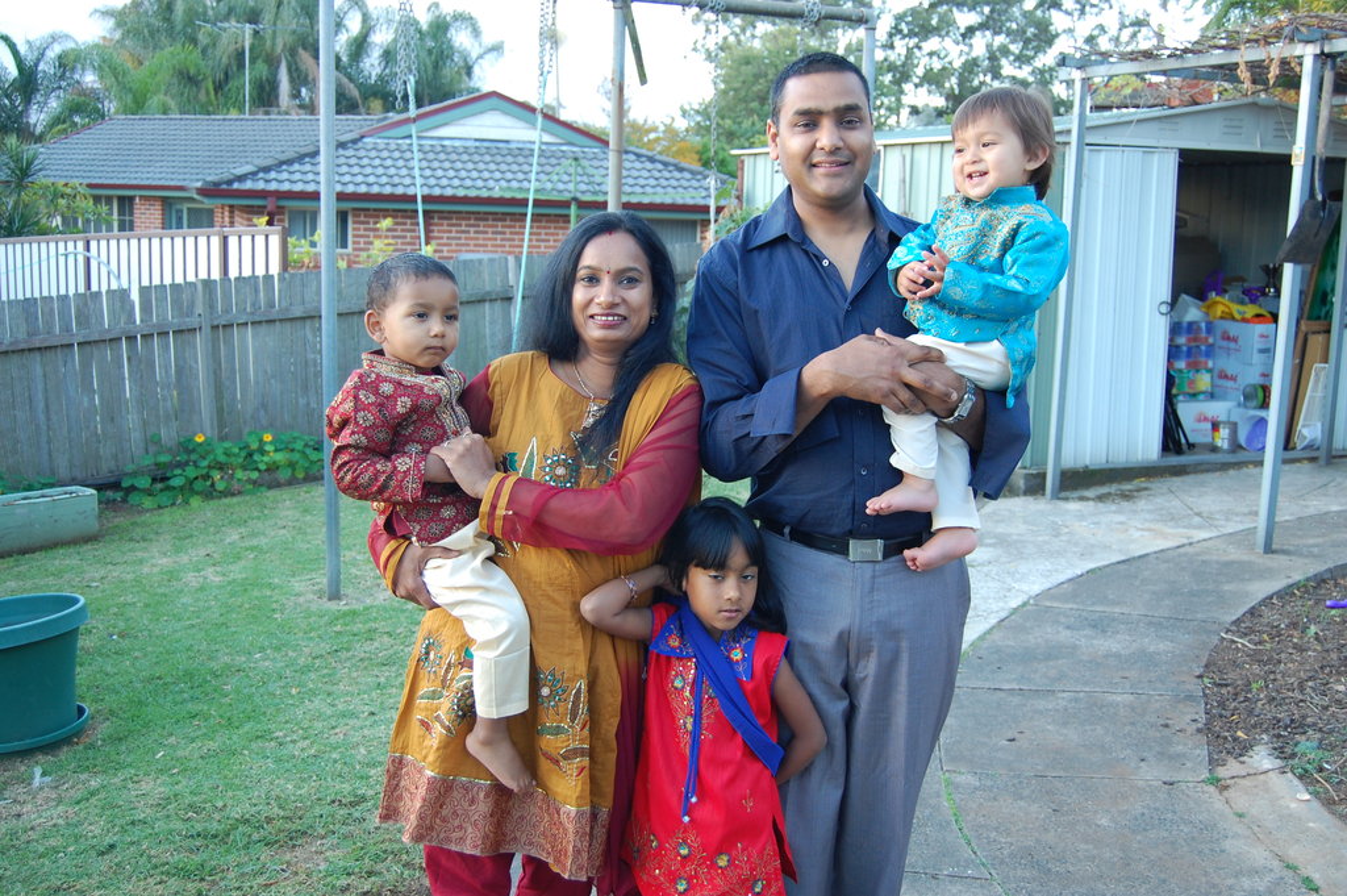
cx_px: 674
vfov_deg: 34.2
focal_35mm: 39
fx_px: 1458
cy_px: 448
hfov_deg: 49.6
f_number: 4.5
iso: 400
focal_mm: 26
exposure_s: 1/80
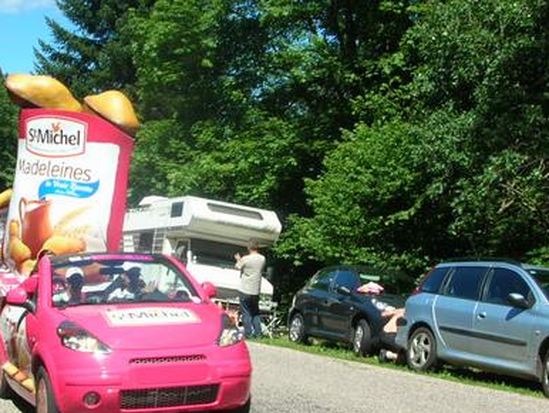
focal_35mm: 58
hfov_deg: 33.0
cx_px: 191
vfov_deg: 25.2
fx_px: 920
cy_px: 181
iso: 50
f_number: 5.6
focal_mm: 5.8
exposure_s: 1/210
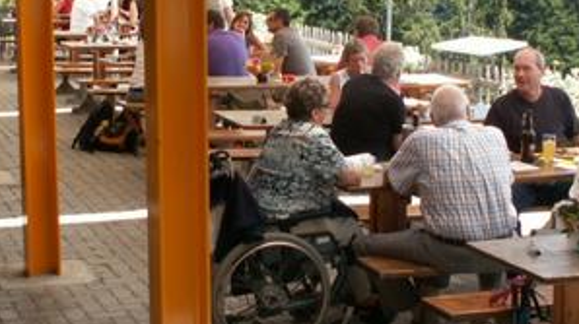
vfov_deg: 14.7
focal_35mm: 82
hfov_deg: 25.9
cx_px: 274
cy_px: 89
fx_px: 1258
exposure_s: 1/80
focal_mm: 5.86
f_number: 4.5
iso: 50
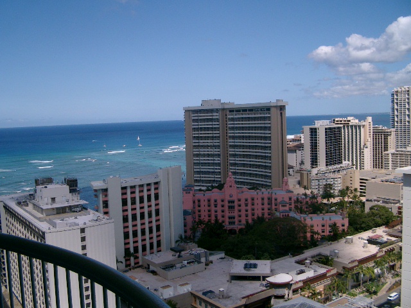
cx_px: 206
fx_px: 439
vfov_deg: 38.7
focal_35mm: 37
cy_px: 154
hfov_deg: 50.1
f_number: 5
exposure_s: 1/1250
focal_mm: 7.6
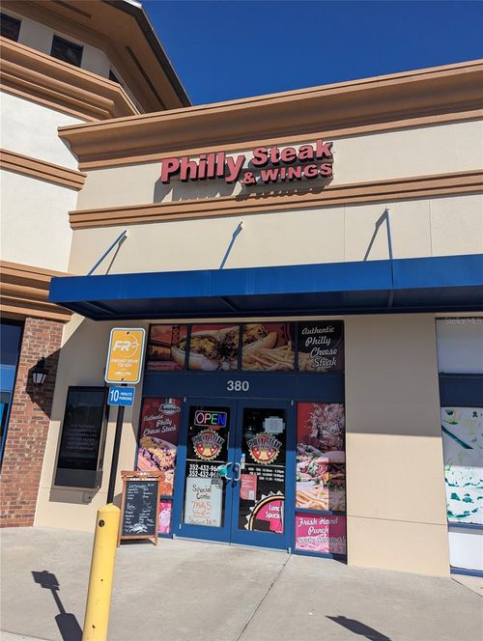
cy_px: 320
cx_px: 242
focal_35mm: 24
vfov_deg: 71.5
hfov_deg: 56.9
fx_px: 445
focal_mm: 6.81
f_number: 1.85
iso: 47
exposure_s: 1/4049
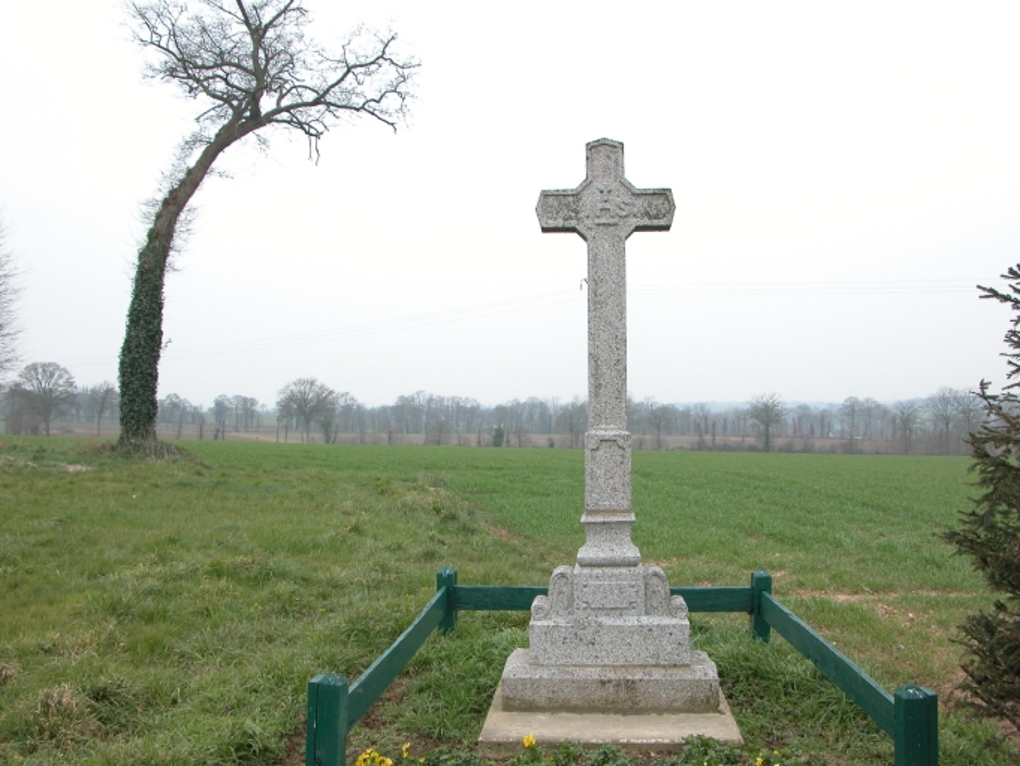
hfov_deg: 52.6
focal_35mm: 35
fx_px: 1032
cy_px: 383
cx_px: 510
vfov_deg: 40.7
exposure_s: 1/107
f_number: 4
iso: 100
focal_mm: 8.9
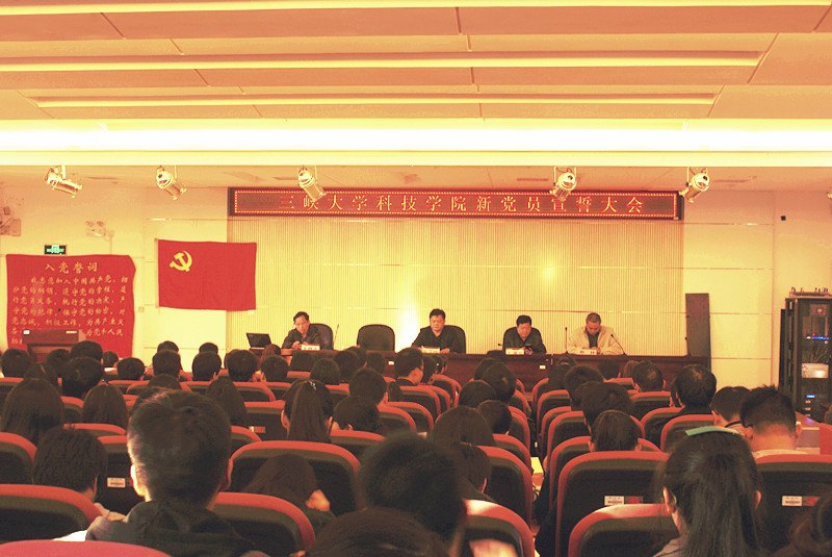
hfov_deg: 43.6
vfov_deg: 29.9
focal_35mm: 45
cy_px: 278
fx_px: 1041
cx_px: 416
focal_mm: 30
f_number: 11
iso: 100
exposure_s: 1/6
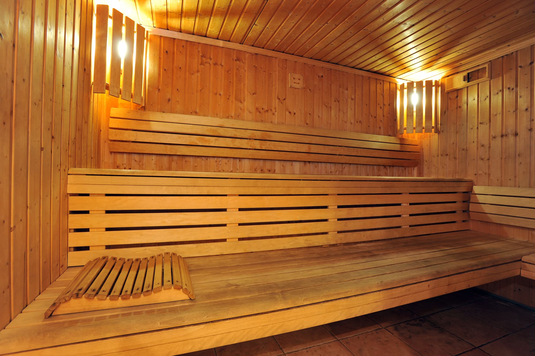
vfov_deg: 70.4
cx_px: 268
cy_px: 178
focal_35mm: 17
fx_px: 252
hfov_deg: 93.3
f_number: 8
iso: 800
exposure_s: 2.5
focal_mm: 17
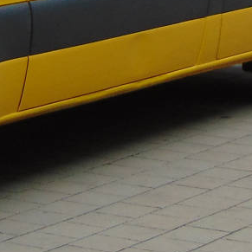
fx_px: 2001
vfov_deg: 7.1
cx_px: -181
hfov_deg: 7.0
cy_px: -124
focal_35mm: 243
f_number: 3.5
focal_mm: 9
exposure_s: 1/160
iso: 80
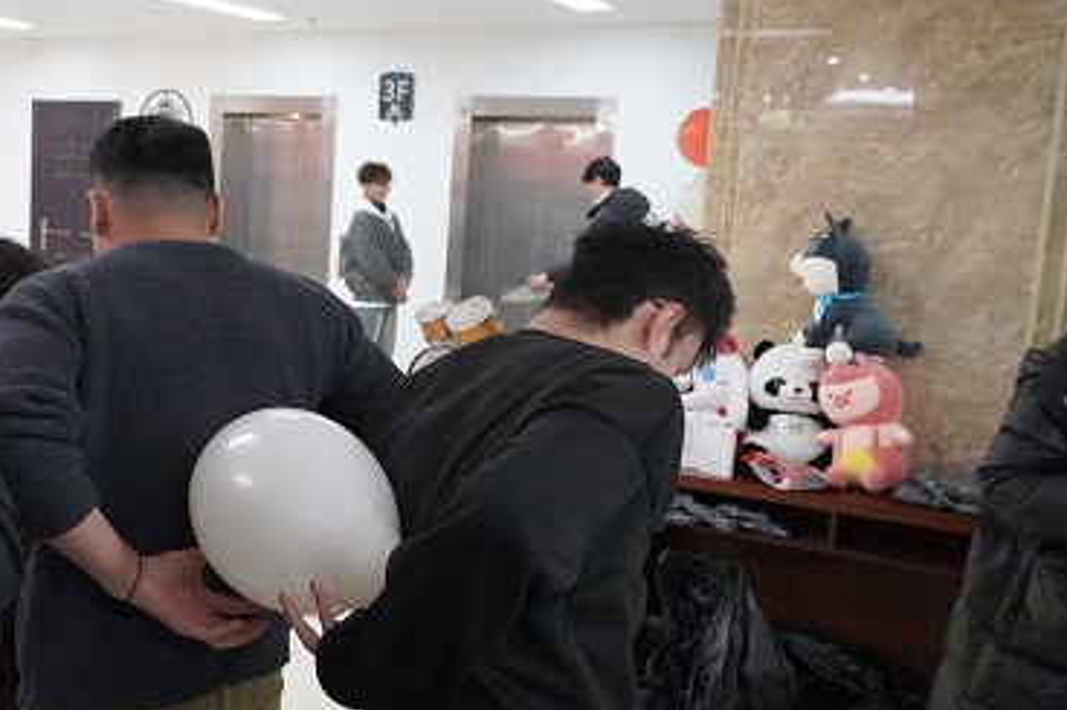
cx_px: 333
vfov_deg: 30.5
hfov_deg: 43.7
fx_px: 1303
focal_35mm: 44
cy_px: 388
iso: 6400
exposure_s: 1/125
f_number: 3.5
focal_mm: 18
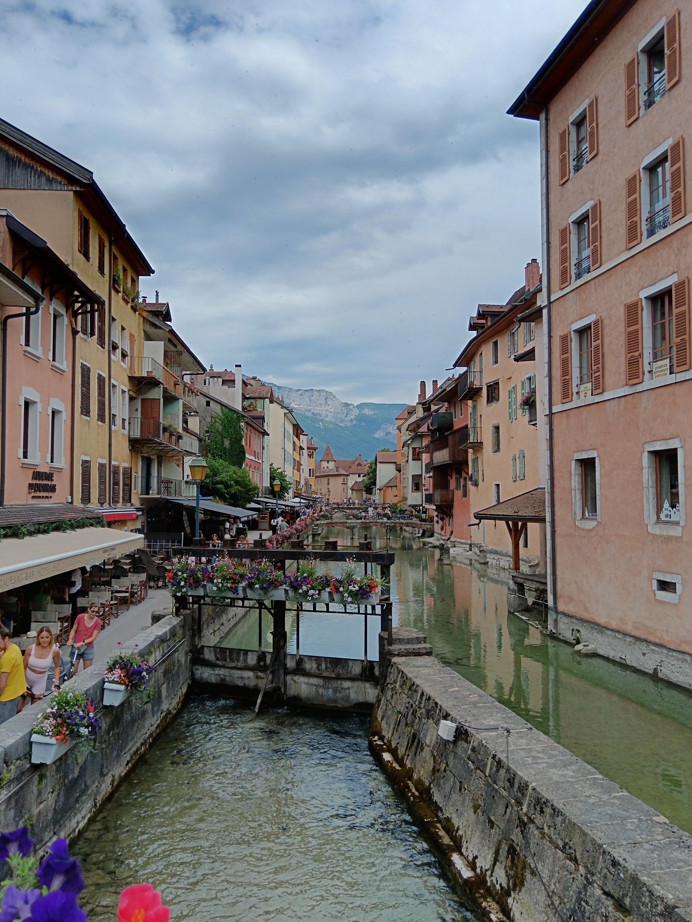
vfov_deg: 65.3
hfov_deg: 51.4
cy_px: 461
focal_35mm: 27
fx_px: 720
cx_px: 346
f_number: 1.9
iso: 100
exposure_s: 1/760
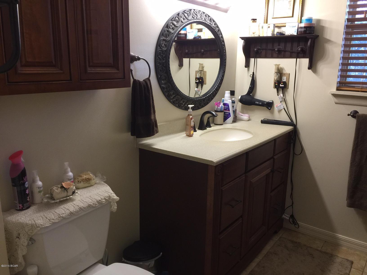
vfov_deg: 48.2
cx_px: 184
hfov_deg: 61.7
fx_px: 307
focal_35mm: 29
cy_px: 138
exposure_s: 1/30
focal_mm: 4.15
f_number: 2.2
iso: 50
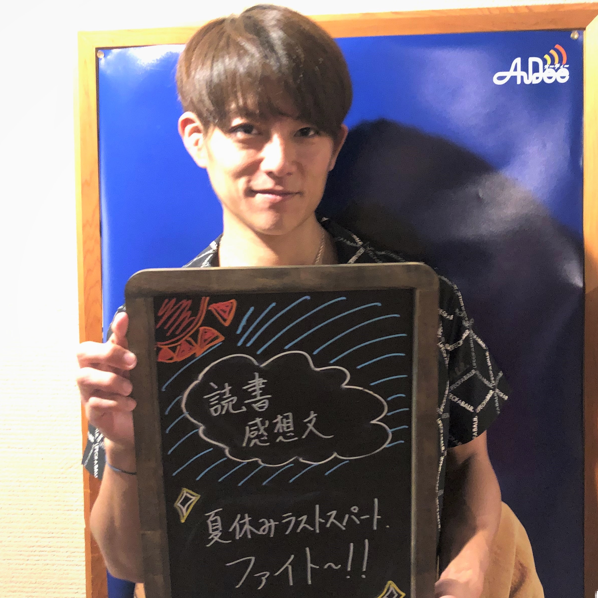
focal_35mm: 42
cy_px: 304
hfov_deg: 39.7
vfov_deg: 40.0
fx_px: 821
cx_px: 377
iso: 500
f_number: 1.8
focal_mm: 3.99
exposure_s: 1/4
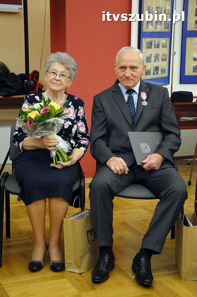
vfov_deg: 28.1
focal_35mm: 72
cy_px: 148
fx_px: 592
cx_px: 98
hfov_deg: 18.9
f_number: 5.6
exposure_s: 1/80
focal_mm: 48
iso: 2500
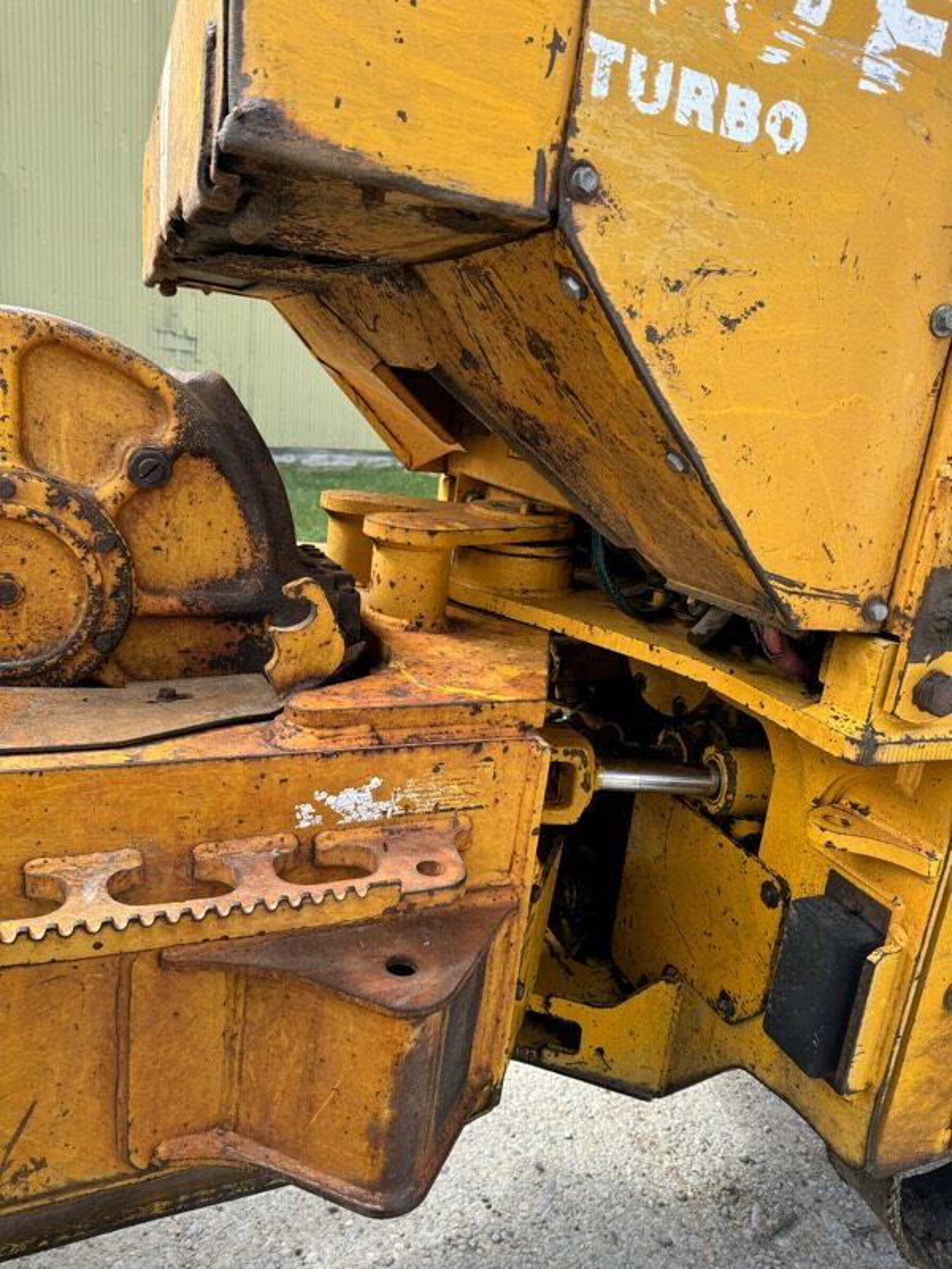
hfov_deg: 56.8
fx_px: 880
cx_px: 476
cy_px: 634
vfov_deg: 71.6
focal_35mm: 24
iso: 80
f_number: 1.78
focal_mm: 6.86
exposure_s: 1/925
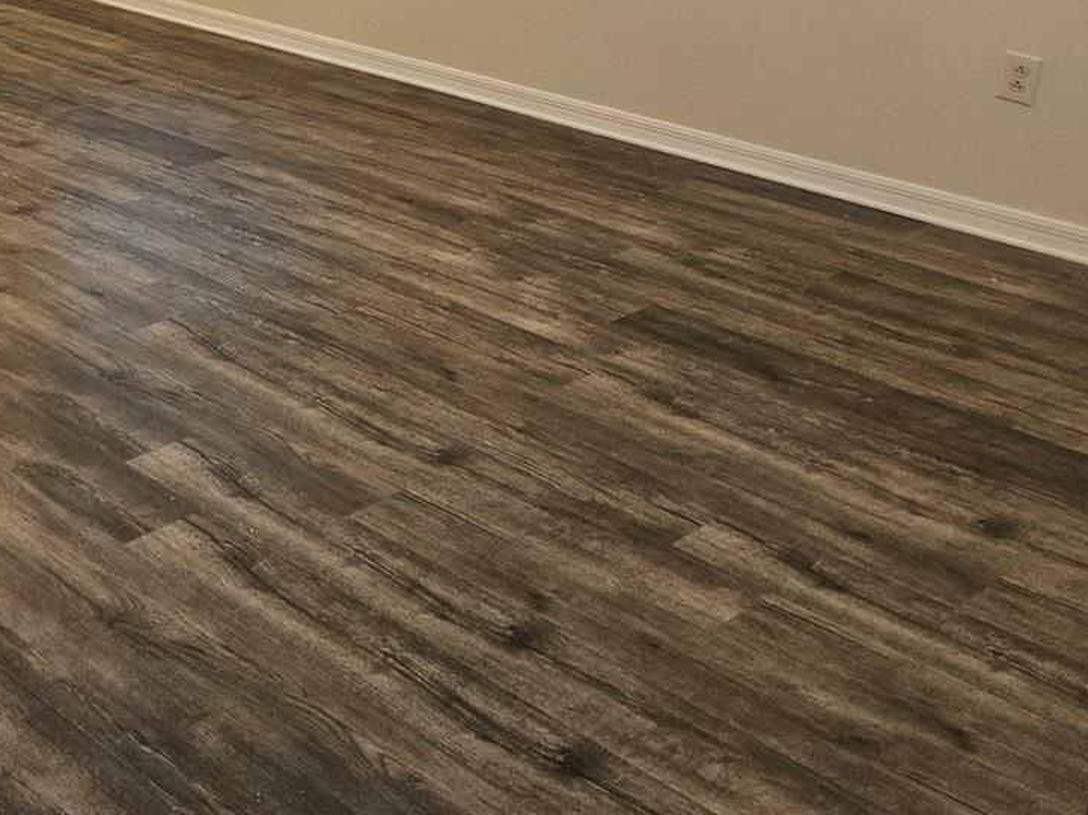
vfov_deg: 26.6
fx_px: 1602
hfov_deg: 33.4
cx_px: -66
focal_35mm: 51
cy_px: -53
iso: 320
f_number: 1.8
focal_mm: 5.4
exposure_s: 1/120
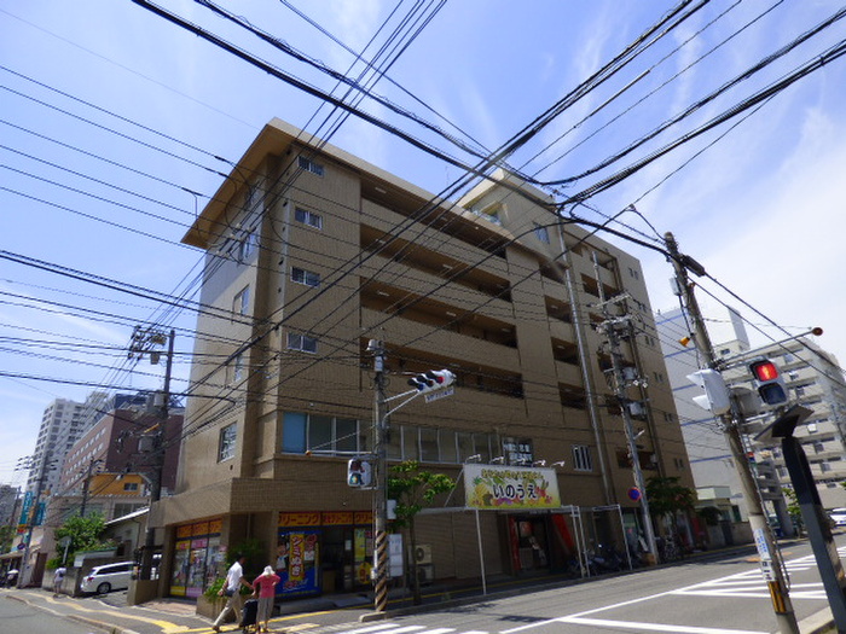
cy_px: 317
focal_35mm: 20
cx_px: 423
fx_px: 489
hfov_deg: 81.7
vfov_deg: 66.0
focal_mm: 3.58
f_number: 2.8
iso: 100
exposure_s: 1/1600
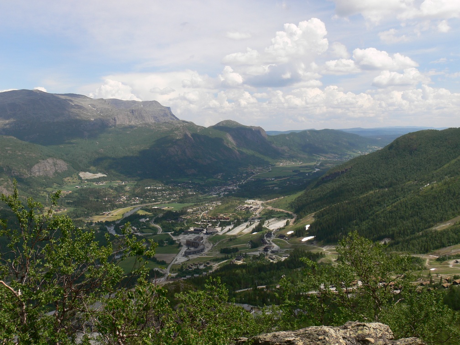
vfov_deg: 40.7
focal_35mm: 35
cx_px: 230
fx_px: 465
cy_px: 172
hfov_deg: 52.6
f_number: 5.6
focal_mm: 7.4
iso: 80
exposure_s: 1/100
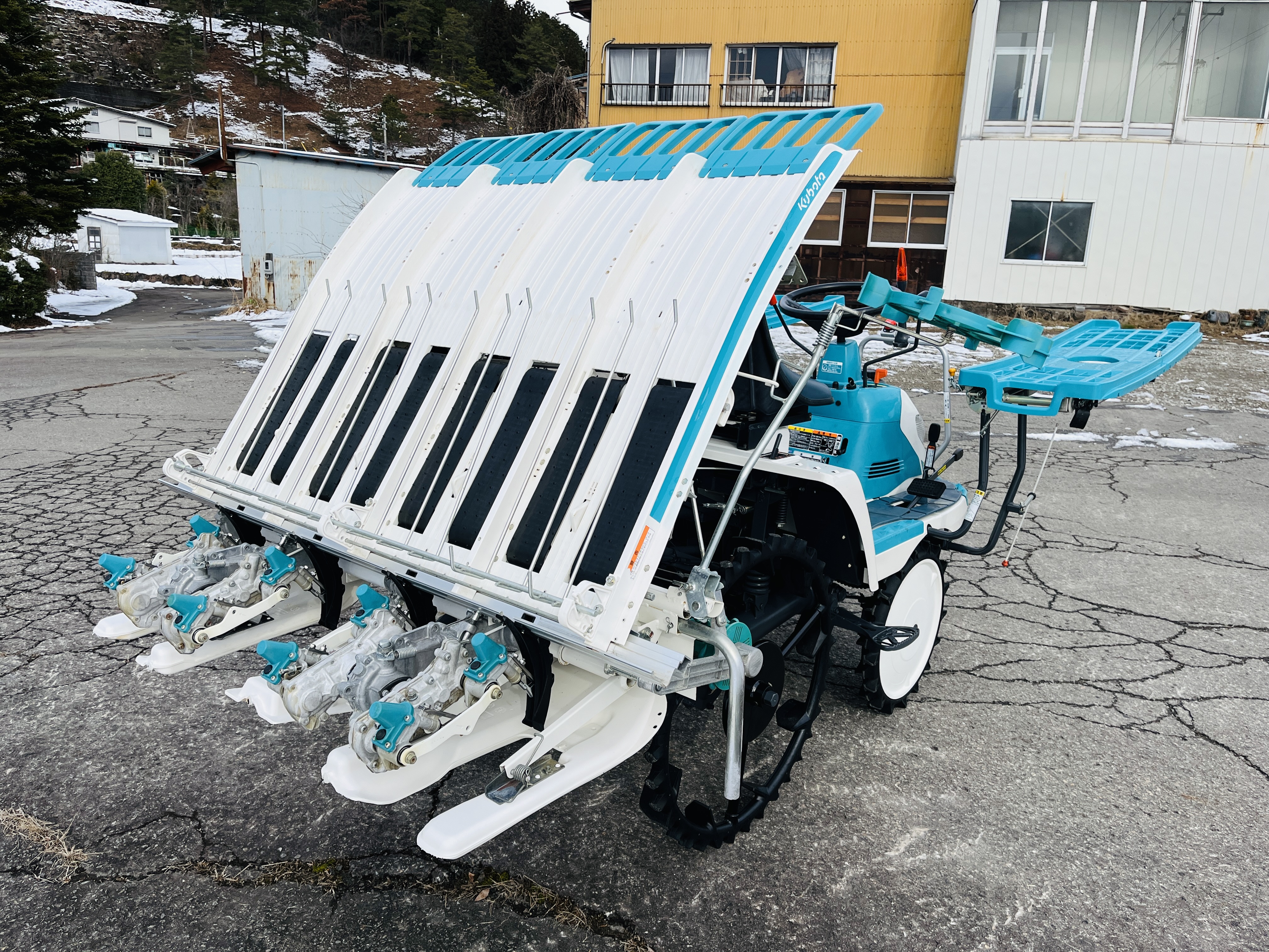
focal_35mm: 26
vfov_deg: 53.1
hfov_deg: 67.3
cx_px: 634
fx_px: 953
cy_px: 476
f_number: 1.6
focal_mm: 5.1
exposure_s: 1/2755
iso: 50
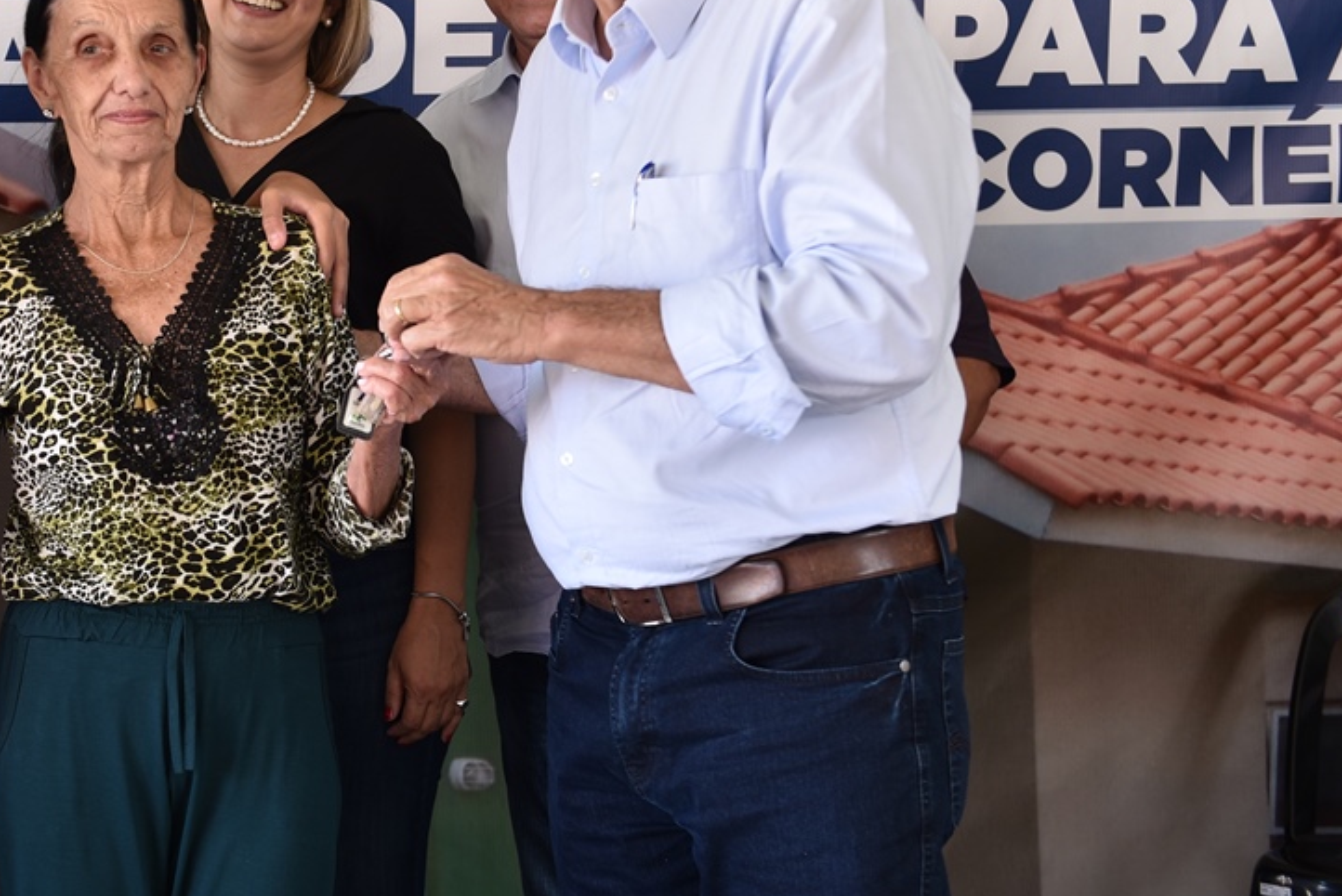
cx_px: 272
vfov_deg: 22.6
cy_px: 317
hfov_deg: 32.5
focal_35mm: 60
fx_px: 2237
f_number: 3.5
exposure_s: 1/125
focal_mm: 36
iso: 250
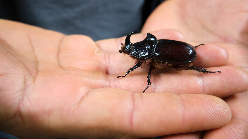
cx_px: 124
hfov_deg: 51.6
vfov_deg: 30.4
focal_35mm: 39
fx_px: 256
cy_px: 56
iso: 1250
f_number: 5.6
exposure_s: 1/34
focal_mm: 24.9
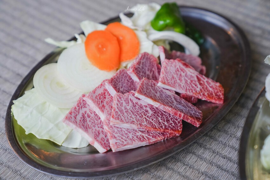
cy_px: 90
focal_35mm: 70
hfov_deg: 28.9
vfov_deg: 19.4
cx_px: 135
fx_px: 525
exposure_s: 1/80
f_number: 3.2
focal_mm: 70
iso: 400
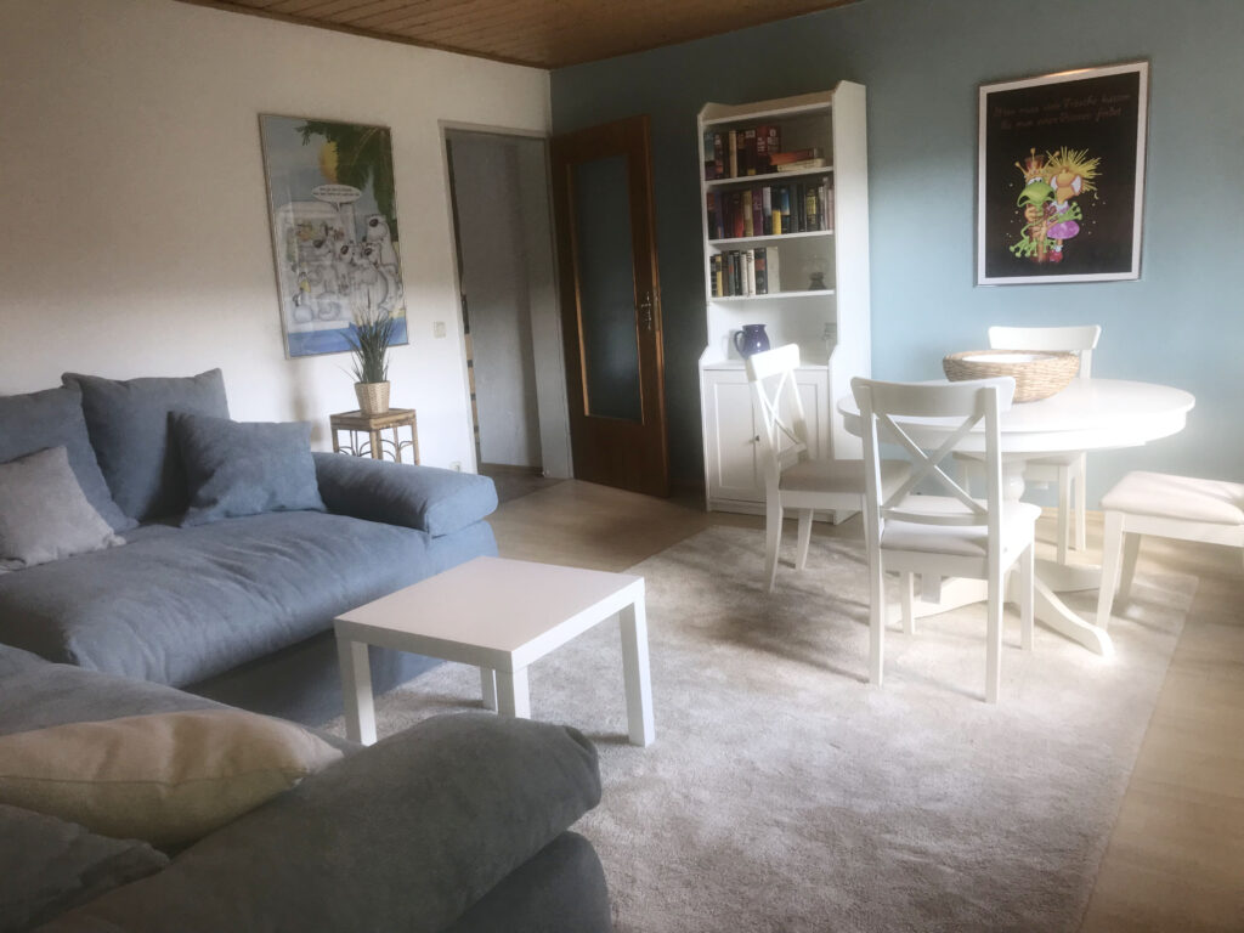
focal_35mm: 28
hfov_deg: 63.4
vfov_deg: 49.7
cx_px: 622
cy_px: 466
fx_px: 1006
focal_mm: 3.99
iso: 20
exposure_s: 1/61
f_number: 1.8
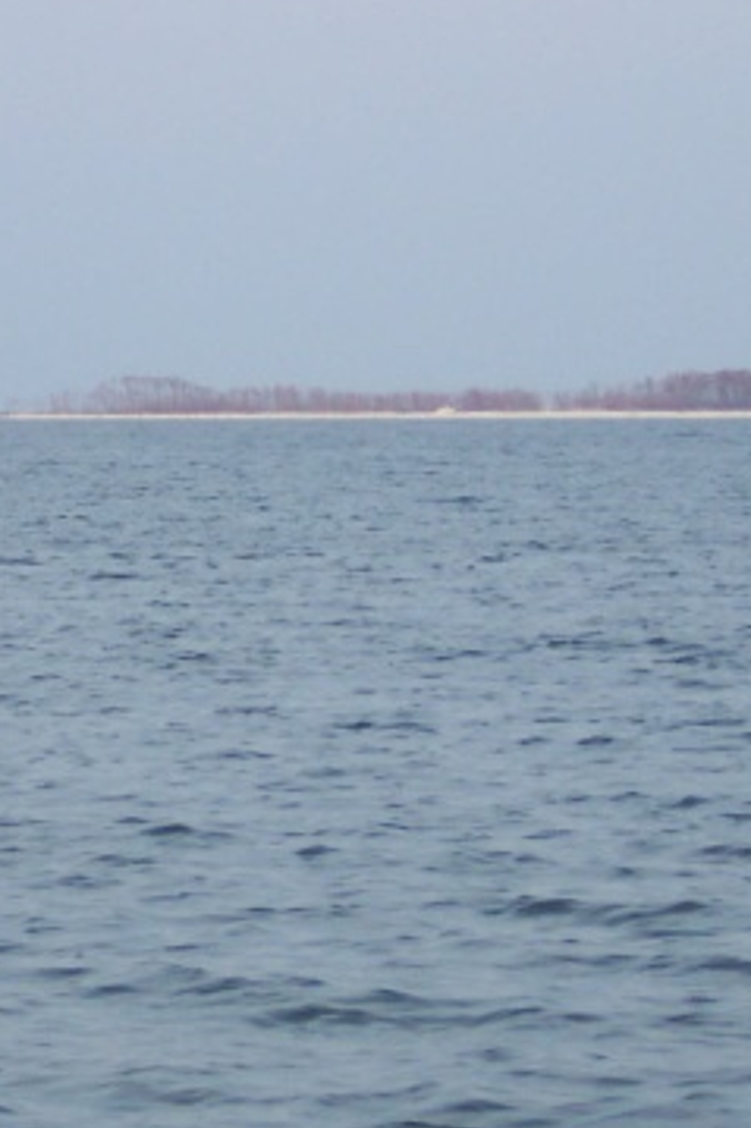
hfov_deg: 5.4
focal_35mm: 254
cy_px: 375
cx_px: 119
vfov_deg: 8.1
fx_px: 7955
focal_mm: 24
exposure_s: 1/180
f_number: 4.8
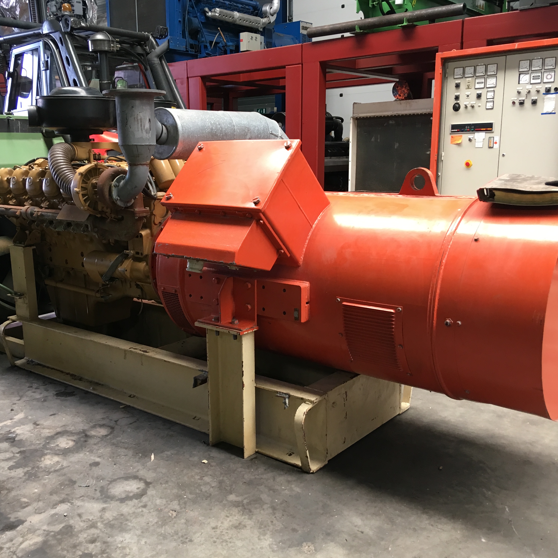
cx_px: 238
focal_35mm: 35
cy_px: 284
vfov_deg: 47.2
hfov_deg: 47.1
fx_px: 638
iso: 50
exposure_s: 1/33
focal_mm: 4.15
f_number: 2.2
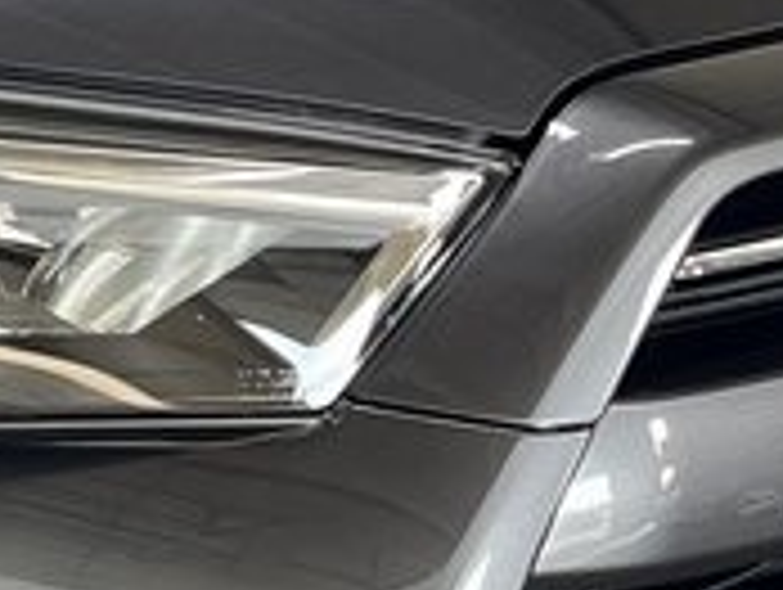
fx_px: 3466
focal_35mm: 153
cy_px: 275
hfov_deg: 12.3
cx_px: -378
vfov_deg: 9.7
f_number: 1.6
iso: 125
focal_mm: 5.1
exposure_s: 1/119
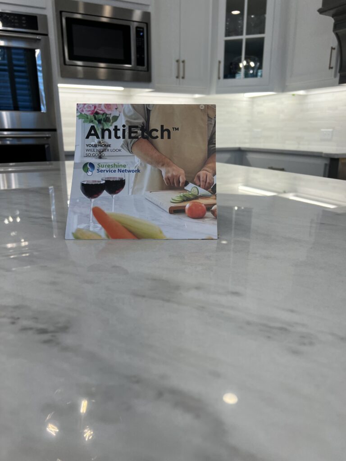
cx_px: 173
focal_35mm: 26
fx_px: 347
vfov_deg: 67.3
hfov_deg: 53.1
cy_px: 230
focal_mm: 5.7
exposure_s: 1/120
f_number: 1.5
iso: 32
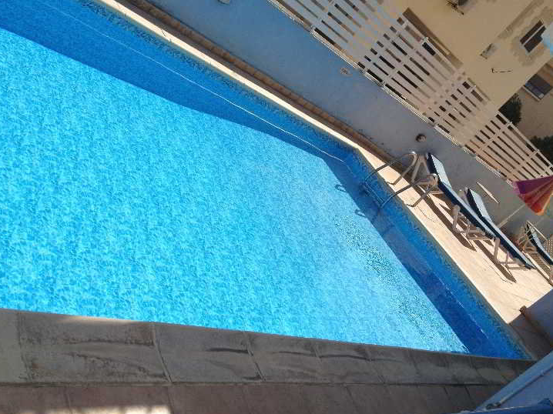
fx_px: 623
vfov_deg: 36.8
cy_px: 194
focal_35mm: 39
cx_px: 266
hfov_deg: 47.9
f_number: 2.4
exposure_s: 1/2632
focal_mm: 4.28
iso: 64
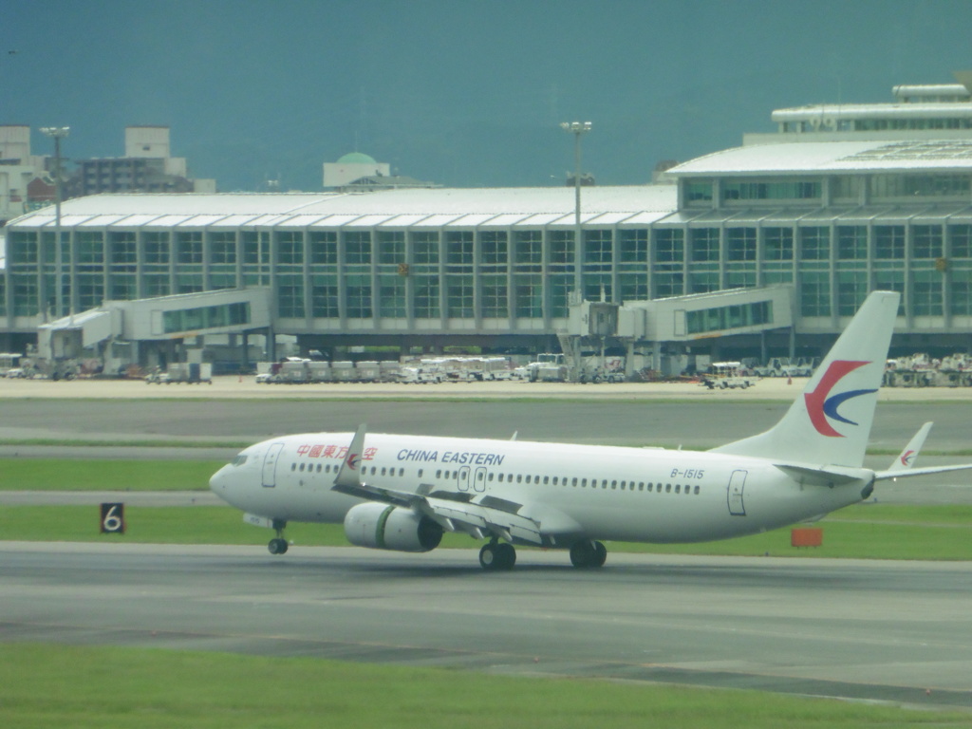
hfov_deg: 4.8
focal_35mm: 409
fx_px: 11485
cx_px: 486
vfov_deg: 3.6
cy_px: 364
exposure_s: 1/1250
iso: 400
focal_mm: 73.1
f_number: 6
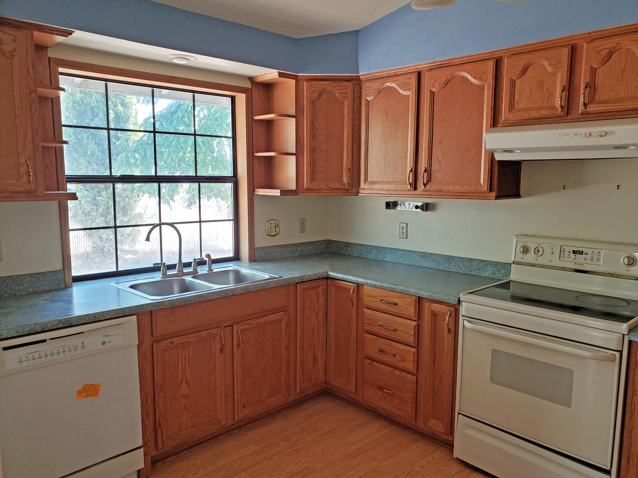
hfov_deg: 67.3
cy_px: 239
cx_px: 319
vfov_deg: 53.1
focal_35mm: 26
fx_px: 479
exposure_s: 1/35
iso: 160
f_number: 2.4
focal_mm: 4.3
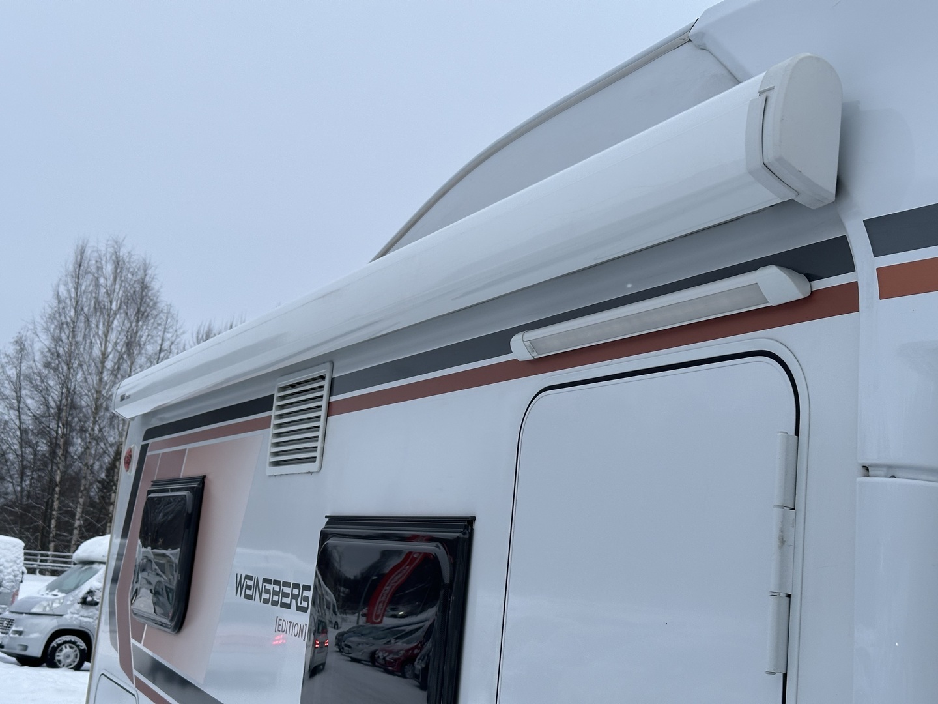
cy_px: 352
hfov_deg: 39.7
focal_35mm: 48
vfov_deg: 30.3
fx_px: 1301
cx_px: 469
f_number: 1.78
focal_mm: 6.86
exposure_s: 1/121
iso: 64
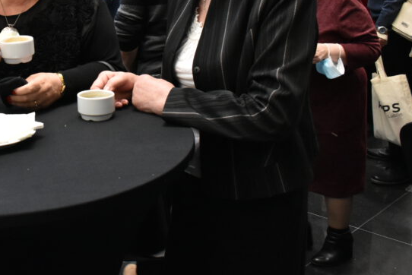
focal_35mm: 51
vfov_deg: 25.6
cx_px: 33
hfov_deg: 36.2
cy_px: 19
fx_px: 584
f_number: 5.6
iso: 1600
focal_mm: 18
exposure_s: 1/80
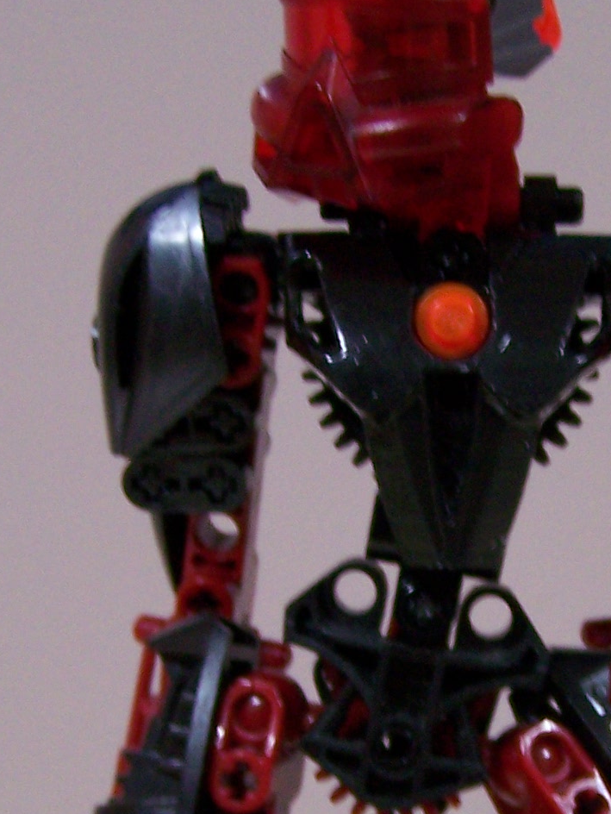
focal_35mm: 114
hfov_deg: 12.9
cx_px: 507
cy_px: 692
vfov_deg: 17.1
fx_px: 2680
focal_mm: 6.3
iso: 160
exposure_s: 1/8
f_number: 2.8
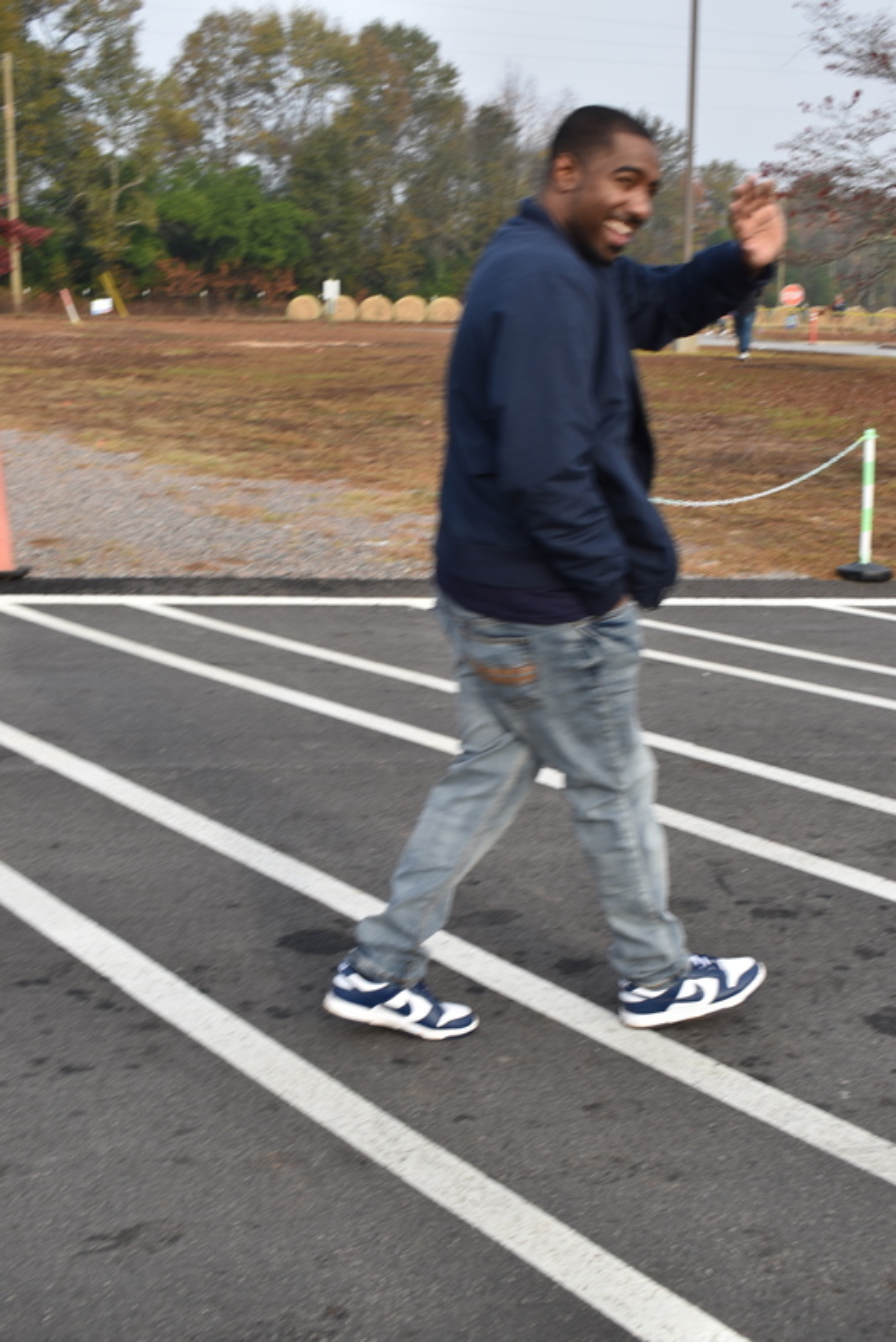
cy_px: 671
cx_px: 448
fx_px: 1622
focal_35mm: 44
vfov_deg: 44.9
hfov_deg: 30.9
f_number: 7.1
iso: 100
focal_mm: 29
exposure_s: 1/160
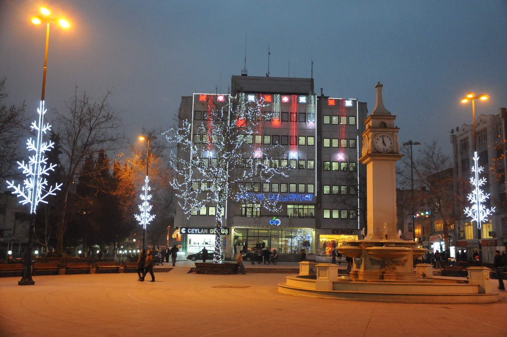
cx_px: 254
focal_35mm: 36
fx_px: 506
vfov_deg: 36.8
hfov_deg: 53.2
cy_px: 168
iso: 2000
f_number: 3.8
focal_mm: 24
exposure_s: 1/30
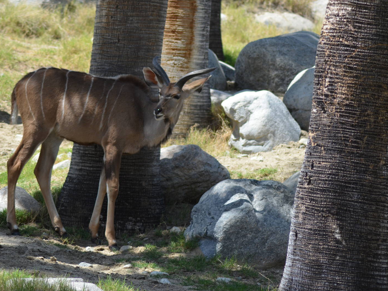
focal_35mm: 254
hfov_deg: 7.8
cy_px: 146
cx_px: 183
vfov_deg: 5.9
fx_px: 2842
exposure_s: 1/1600
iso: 400
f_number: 5
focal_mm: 155
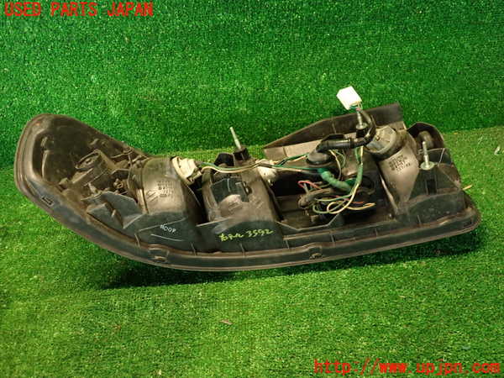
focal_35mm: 30
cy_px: 189
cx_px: 252
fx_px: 437
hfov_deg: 60.0
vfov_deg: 46.8
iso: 500
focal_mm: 5.4
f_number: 2.3
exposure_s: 1/30
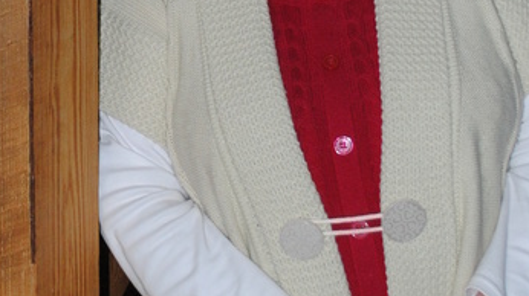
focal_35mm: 142
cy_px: -114
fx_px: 1990
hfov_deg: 15.0
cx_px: 94
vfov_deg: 8.4
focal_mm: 26
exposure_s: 1/60
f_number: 4.2
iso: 400
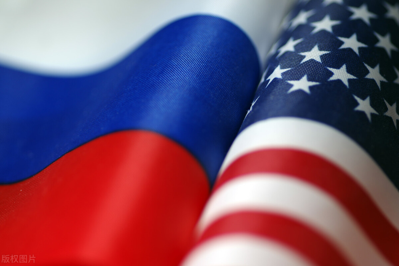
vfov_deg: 9.1
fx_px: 1662
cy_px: 133
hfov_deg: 13.7
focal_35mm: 150
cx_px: 200
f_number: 2.8
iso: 100
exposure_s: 1/80
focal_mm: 100
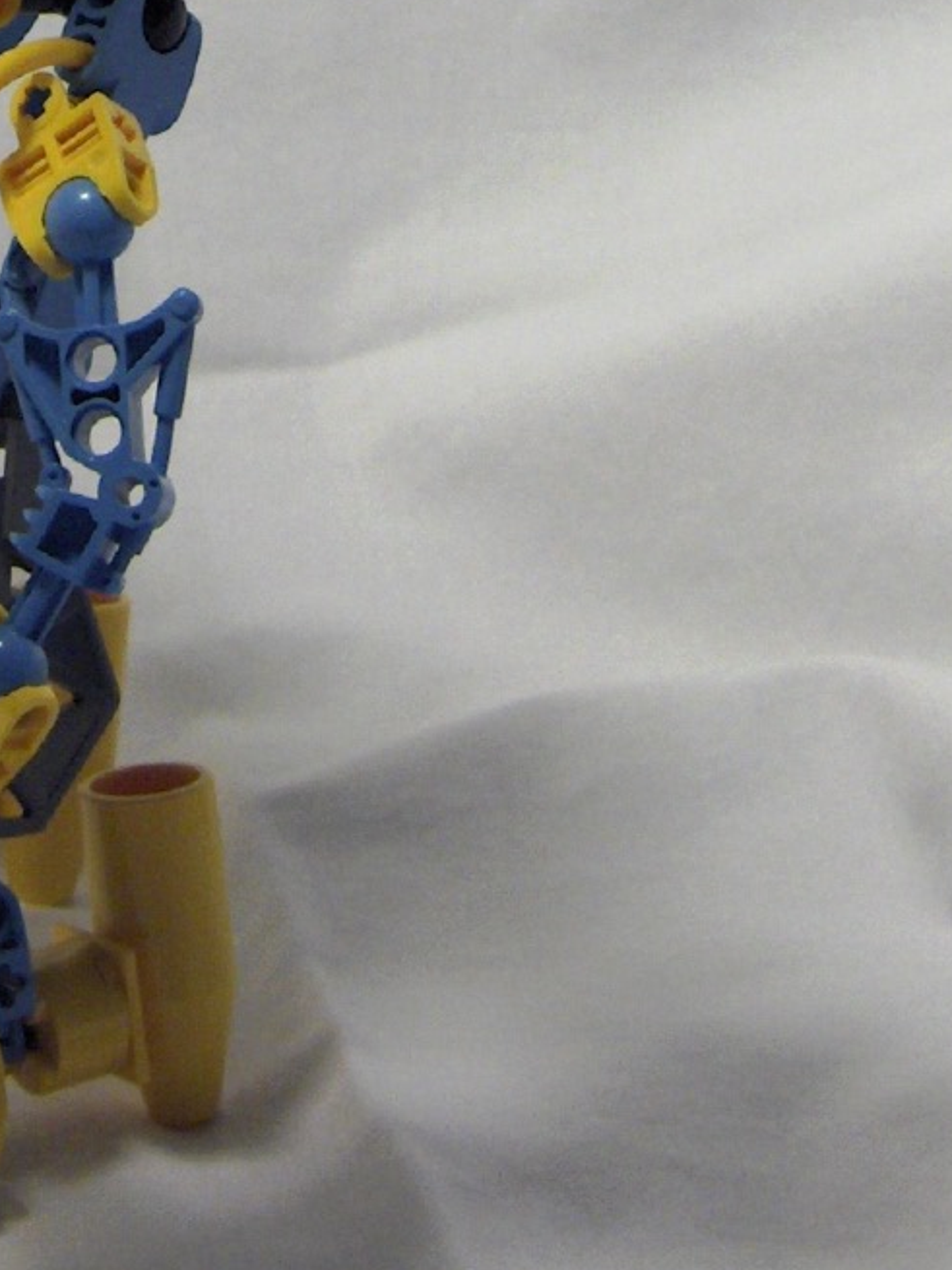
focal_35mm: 122
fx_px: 4475
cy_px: -430
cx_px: 43
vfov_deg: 15.3
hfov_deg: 12.0
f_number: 2.8
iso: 143
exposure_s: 1/64.4
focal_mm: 8
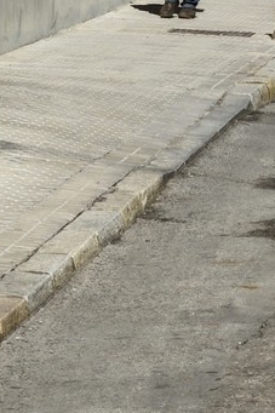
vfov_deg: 6.1
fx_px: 3762
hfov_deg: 4.2
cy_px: -534
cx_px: 73
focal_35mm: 328
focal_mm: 70
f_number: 18
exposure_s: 1/200
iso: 200
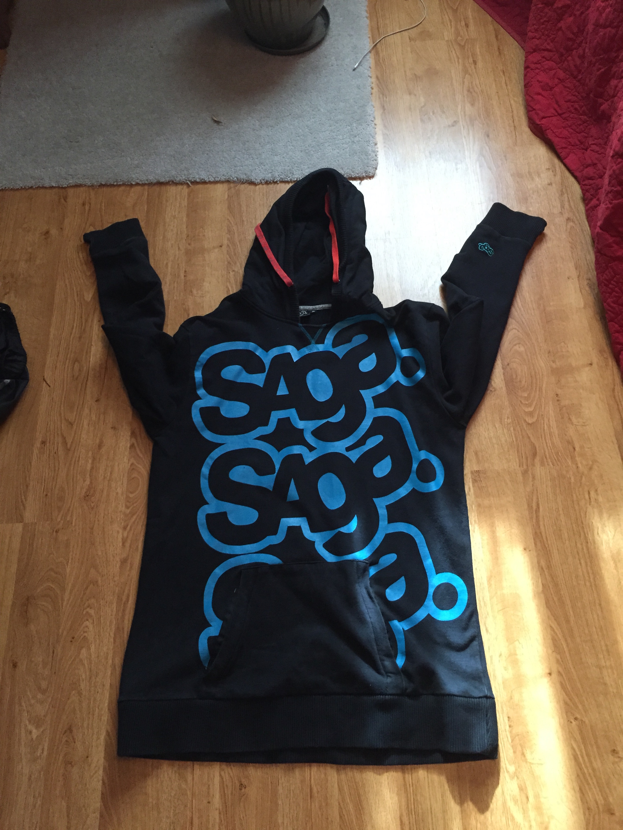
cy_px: 415
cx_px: 312
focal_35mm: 29
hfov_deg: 48.2
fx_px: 696
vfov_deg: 61.7
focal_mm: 4.15
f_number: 2.2
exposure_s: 1/30
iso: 250
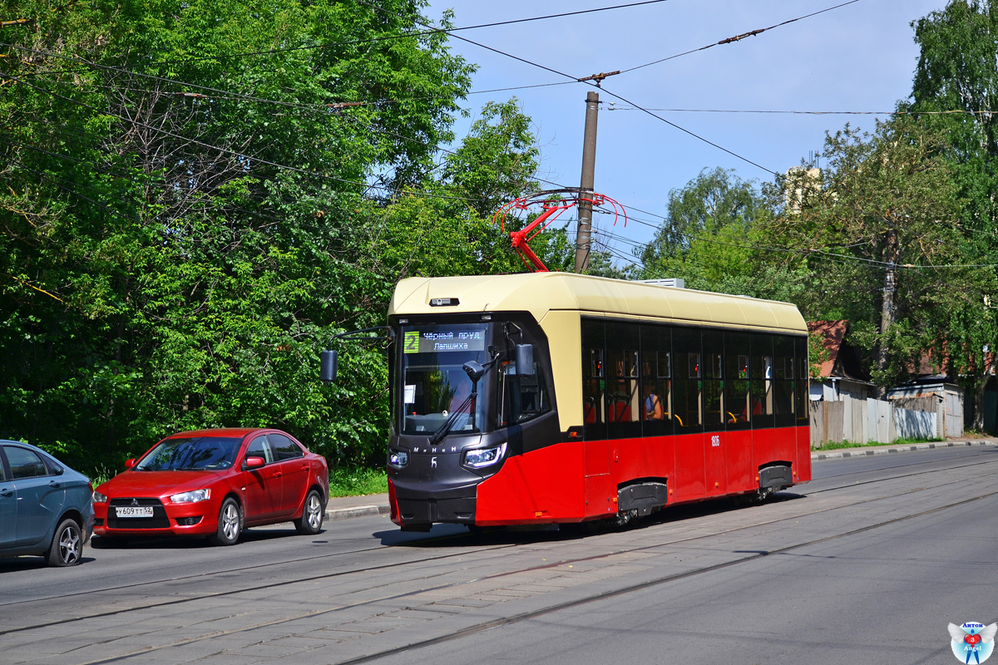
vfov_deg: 16.6
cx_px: 499
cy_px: 332
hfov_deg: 24.6
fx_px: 2287
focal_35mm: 82
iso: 100
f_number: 4.5
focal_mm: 55
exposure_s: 1/1000
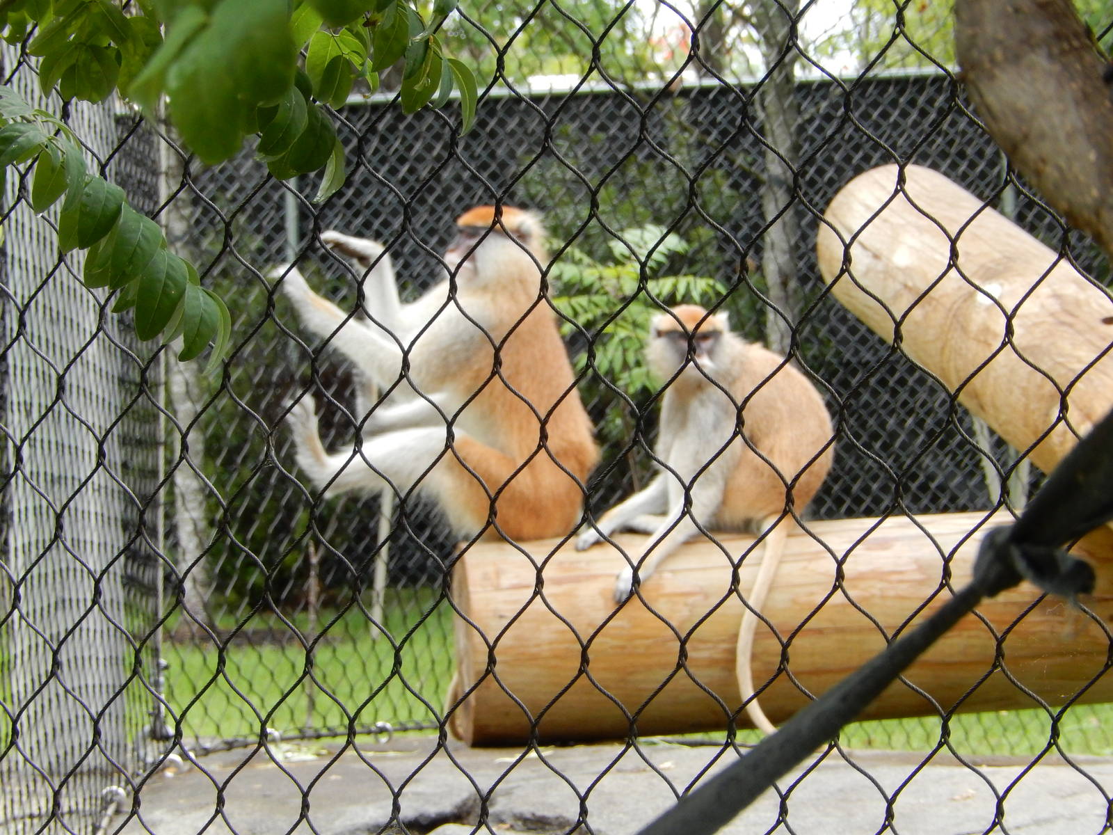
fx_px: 4726
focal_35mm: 147
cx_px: 556
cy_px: 418
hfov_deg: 13.4
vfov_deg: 10.1
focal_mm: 26.4
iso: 400
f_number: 5.6
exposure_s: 1/200
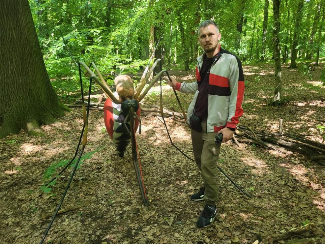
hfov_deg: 65.3
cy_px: 119
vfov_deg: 51.4
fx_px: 254
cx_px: 165
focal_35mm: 27
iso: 250
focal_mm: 5.4
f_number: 1.8
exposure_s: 1/100
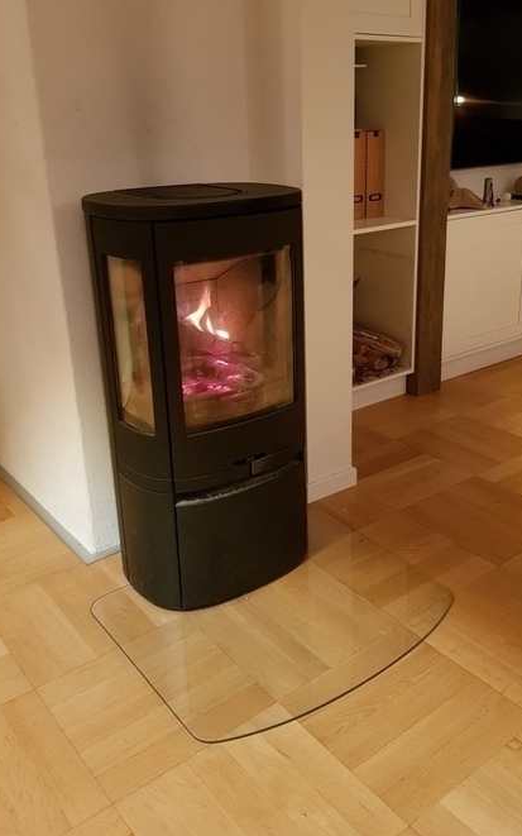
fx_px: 729
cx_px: 308
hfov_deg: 39.3
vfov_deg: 59.4
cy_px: 362
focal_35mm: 32
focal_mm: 4.2
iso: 320
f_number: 1.7
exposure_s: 1/10
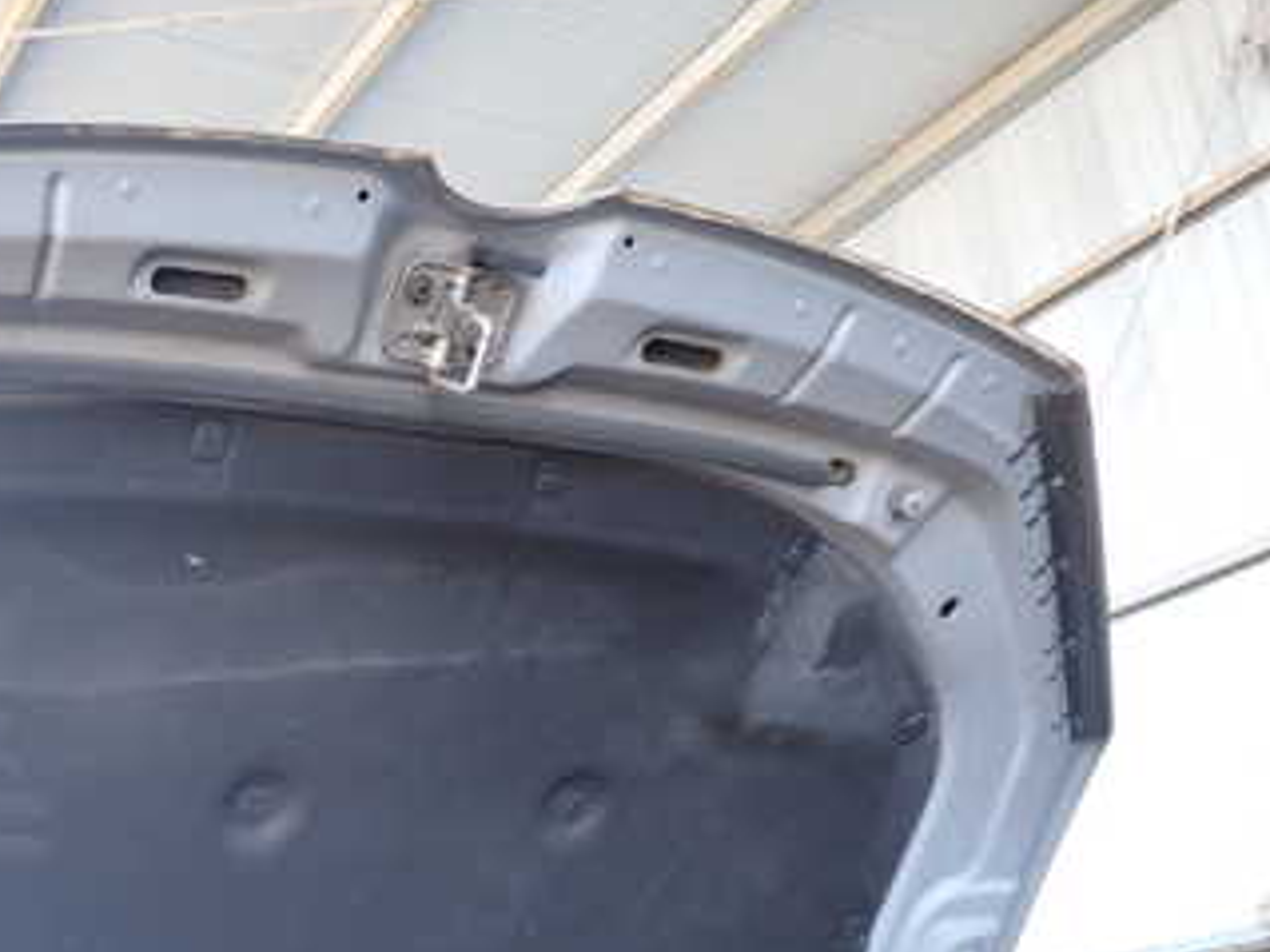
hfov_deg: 37.6
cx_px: 111
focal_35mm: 47
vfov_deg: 29.7
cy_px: 844
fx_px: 1724
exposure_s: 1/60
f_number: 2
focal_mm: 4.5
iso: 200
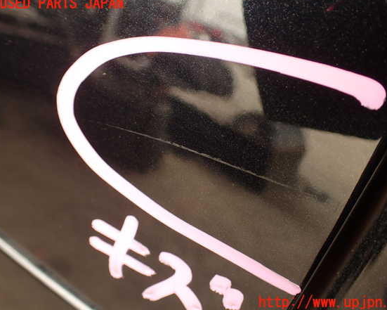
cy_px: 153
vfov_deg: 43.4
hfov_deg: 52.8
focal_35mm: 34
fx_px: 389
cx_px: 206
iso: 125
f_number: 2.4
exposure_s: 1/60
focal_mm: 5.79
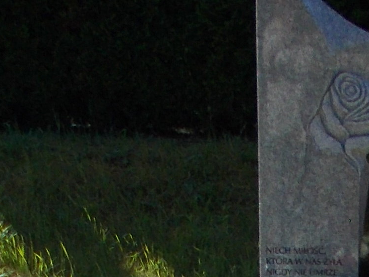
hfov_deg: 12.0
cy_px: 754
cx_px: 450
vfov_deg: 8.2
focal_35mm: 161
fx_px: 1716
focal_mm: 4.6
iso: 80
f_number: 8
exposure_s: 1/125
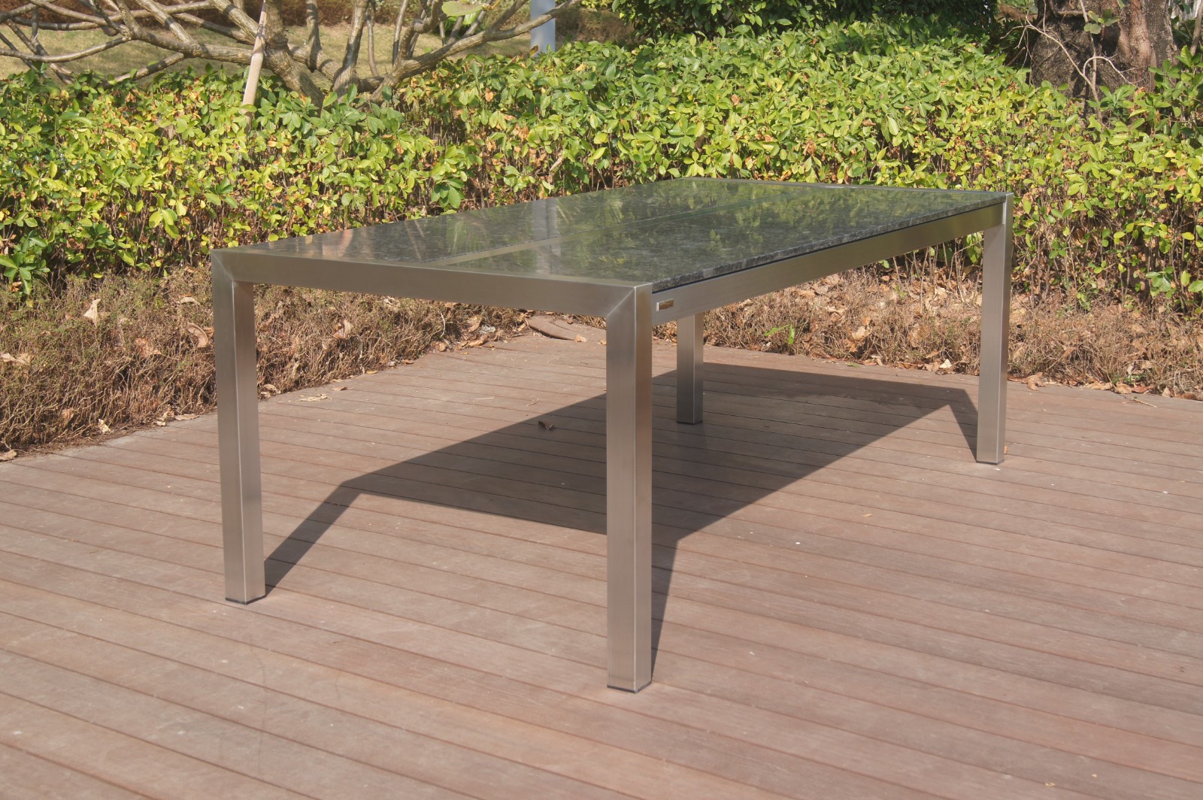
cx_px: 602
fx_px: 1753
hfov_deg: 37.9
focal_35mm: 52
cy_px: 400
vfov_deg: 25.7
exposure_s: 1/160
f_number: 8
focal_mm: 35
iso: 100
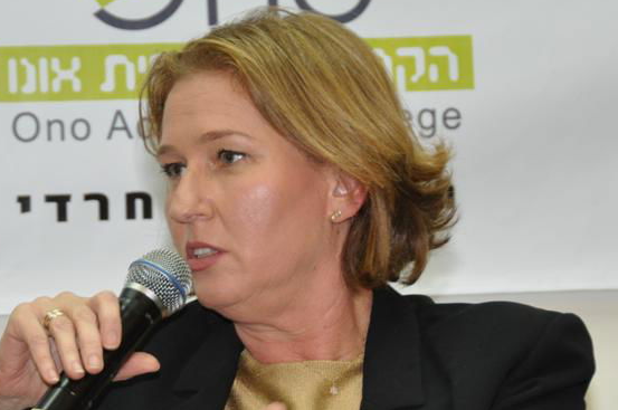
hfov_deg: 7.8
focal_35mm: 264
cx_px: 198
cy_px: 203
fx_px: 4524
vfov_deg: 5.2
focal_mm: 95
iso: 800
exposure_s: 1/60
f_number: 5.3
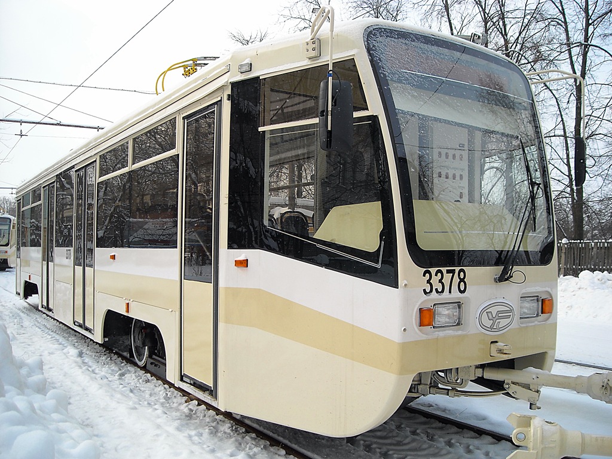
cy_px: 230
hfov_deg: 52.6
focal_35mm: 35
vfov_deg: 40.7
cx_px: 306
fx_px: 619
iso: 64
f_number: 2.8
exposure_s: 1/250
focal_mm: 5.7
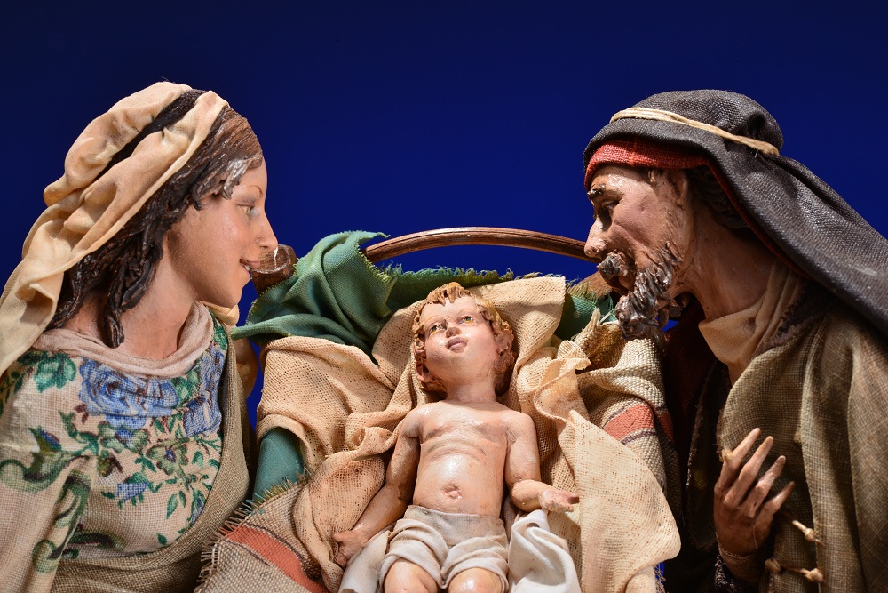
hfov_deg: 19.5
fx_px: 2590
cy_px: 296
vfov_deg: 13.0
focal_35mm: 105
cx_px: 444
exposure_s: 1/125
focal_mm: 105
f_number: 20
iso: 125
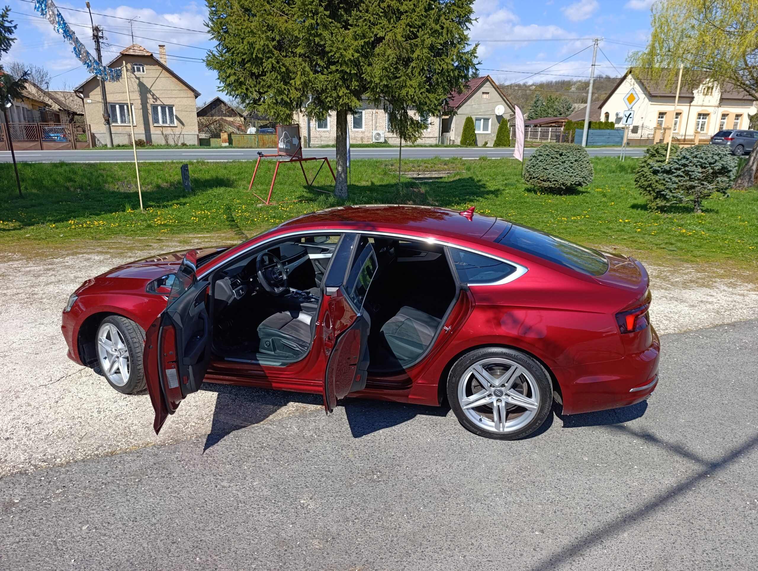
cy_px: 286
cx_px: 379
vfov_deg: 59.0
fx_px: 504
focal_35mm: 23
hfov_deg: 73.8
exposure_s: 1/784
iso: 50
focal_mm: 6.14
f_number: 1.6
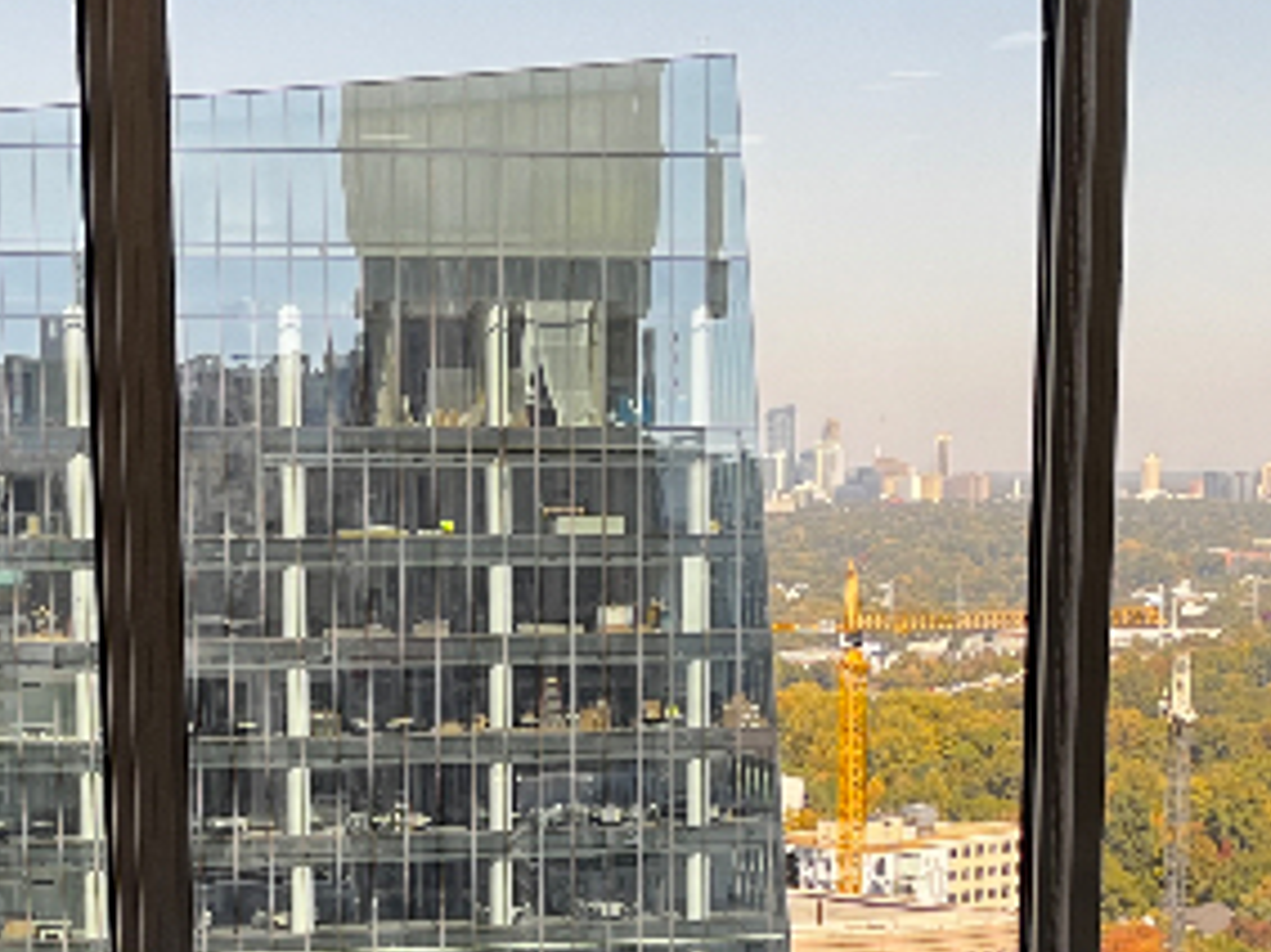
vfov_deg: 15.0
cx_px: 543
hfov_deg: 20.9
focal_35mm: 94
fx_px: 3450
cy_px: 1212
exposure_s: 1/804
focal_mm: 5.1
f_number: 1.6
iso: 50
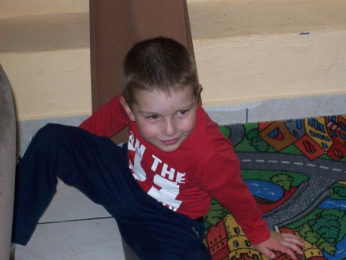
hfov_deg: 18.0
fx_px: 1090
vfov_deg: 13.6
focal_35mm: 109
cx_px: 174
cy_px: 131
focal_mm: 18
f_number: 4.8
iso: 200
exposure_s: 1/128
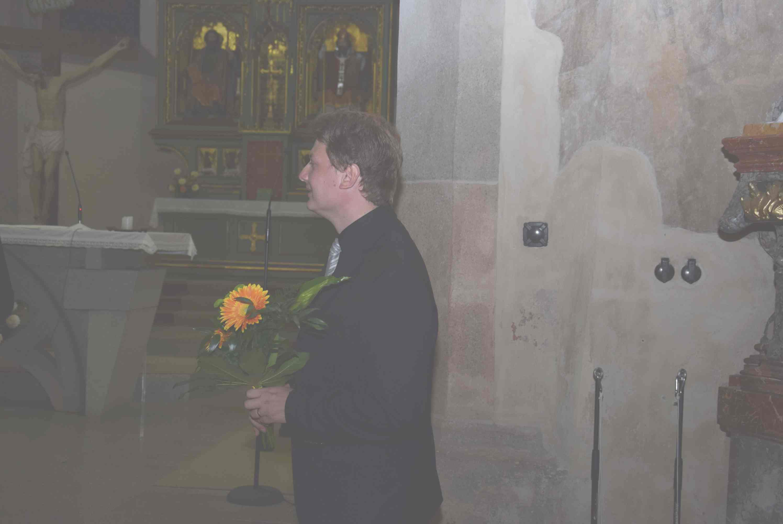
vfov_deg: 25.8
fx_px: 1143
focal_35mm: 52
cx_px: 392
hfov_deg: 37.8
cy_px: 262
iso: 400
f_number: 4.5
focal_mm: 35
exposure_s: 1/100
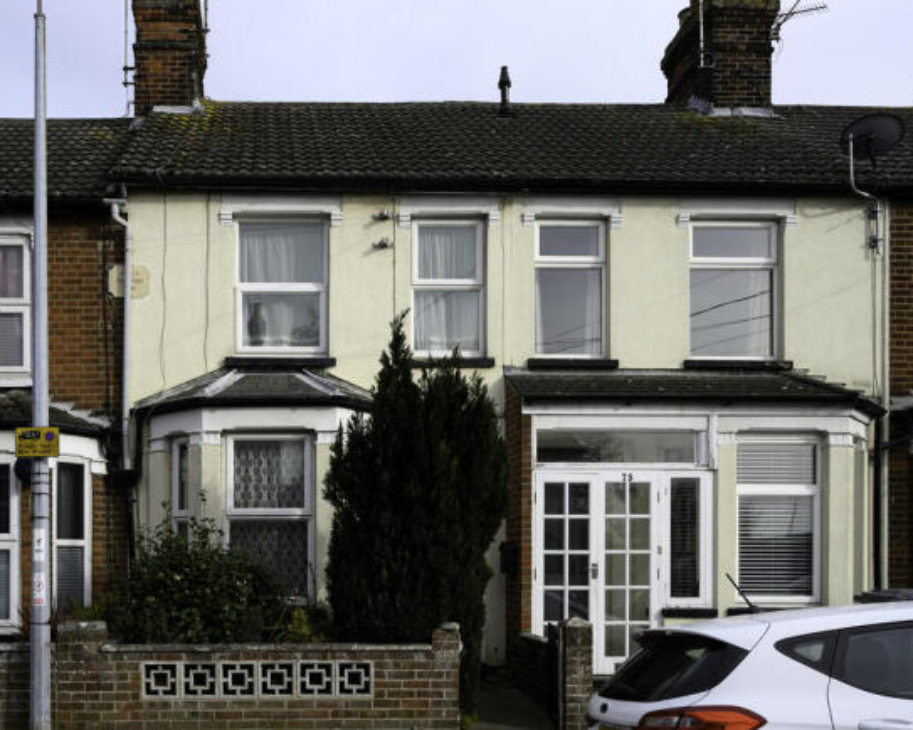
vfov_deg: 43.3
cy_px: 366
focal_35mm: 34
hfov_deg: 52.8
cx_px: 409
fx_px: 918
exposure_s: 1/500
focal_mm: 30
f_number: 8
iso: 320
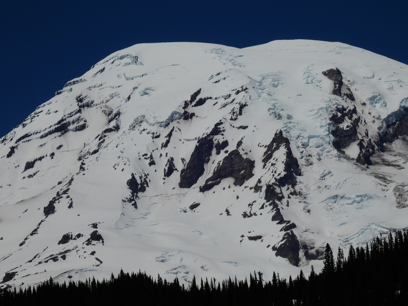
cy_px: 153
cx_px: 204
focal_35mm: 150
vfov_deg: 9.9
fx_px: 1768
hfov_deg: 13.2
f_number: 8
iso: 100
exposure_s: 1/2000
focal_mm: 26.8
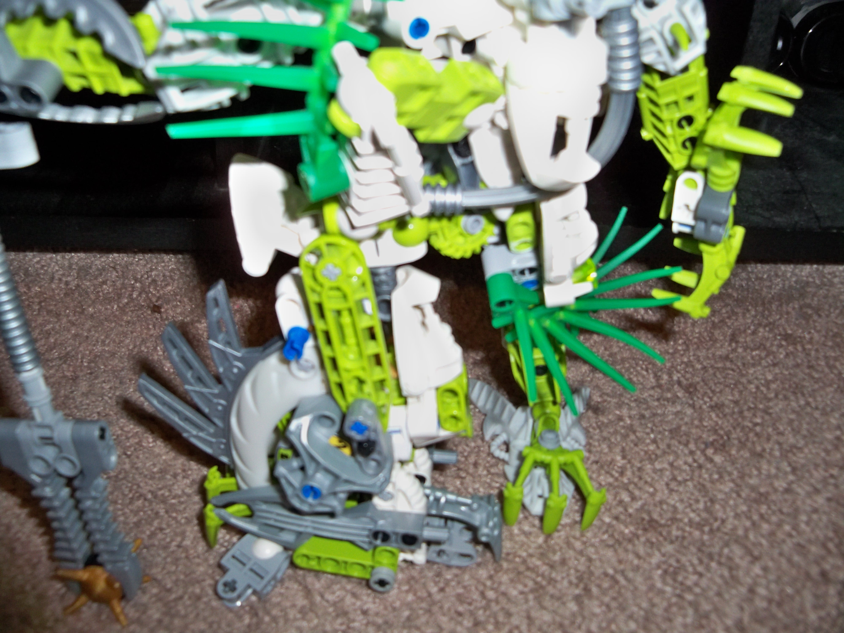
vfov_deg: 40.7
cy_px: 316
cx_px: 422
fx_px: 853
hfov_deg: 52.6
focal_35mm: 35
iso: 200
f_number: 3.5
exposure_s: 1/30
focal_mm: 6.2
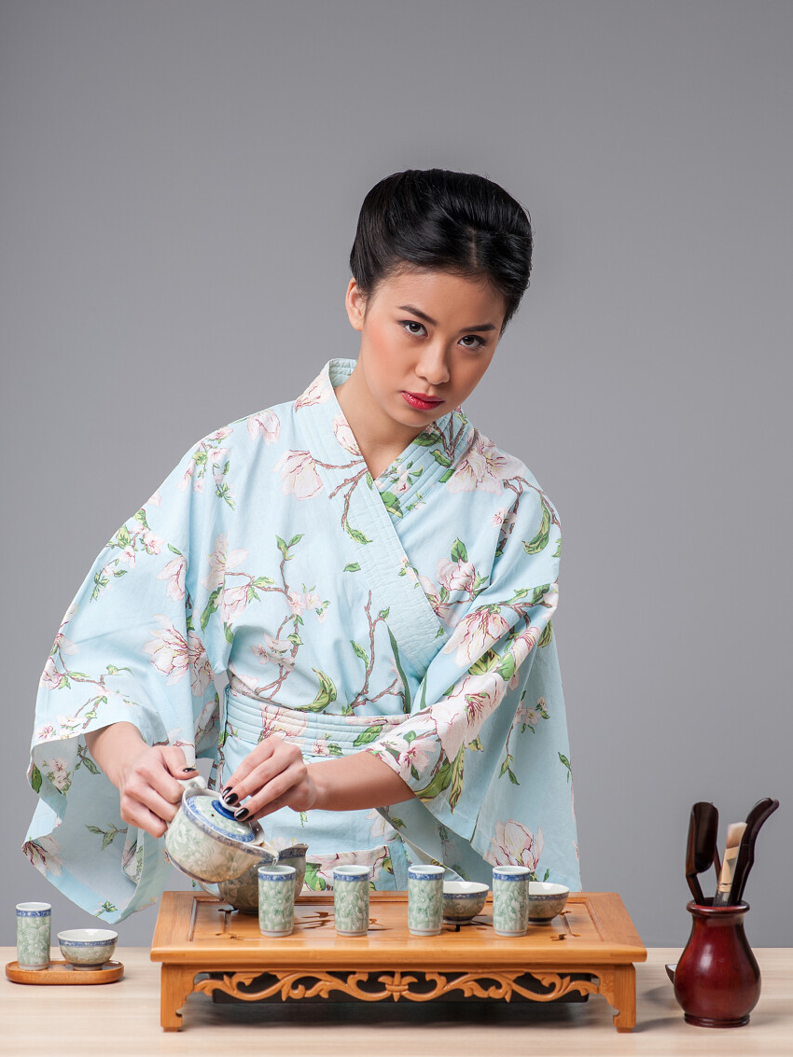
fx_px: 3481
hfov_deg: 13.0
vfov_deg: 17.3
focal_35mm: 114
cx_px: 396
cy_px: 560
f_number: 11
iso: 200
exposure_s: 1/200
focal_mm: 105
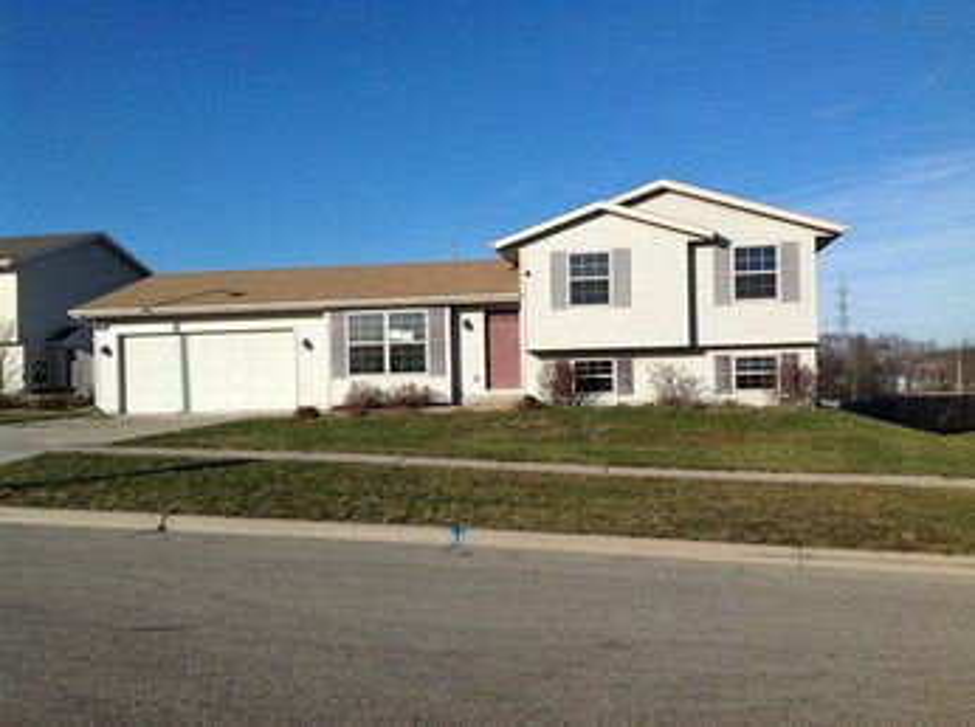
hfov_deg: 52.7
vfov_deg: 40.6
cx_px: 488
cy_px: 364
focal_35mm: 35
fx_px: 984
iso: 50
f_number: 2.4
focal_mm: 4.28
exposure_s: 1/3030
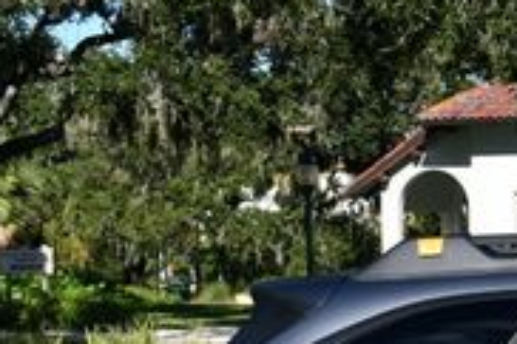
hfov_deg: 11.0
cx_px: 895
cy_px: 324
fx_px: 2525
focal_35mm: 176
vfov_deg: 7.8
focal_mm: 25
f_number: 9
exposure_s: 1/320
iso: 100
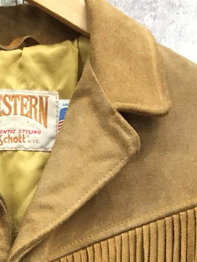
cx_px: 0
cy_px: 425
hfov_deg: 12.9
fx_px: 858
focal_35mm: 113
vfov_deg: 15.6
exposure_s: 1/30
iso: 125
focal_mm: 4.15
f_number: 2.2
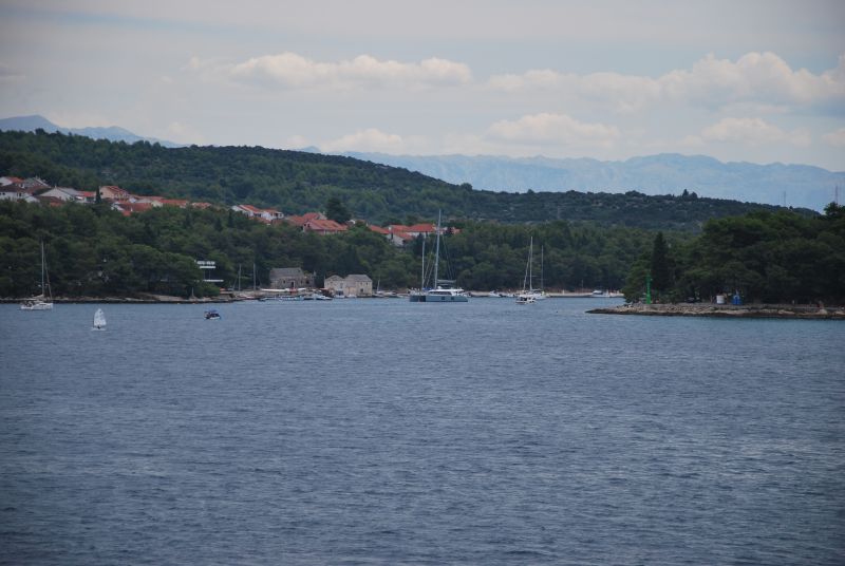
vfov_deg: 8.7
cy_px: 283
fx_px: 3702
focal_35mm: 158
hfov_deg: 13.0
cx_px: 422
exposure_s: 1/500
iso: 140
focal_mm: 105
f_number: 5.6
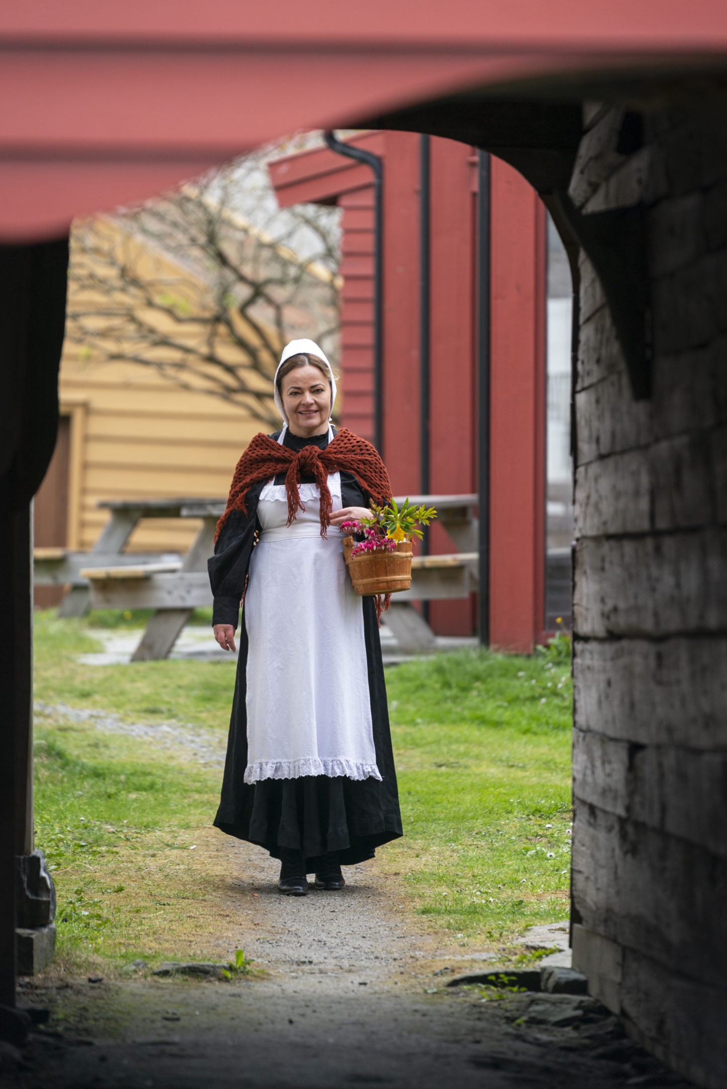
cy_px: 524
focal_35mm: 236
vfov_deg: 8.7
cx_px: 389
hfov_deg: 5.8
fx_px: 7145
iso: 320
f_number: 2.8
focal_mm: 200
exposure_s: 1/1250
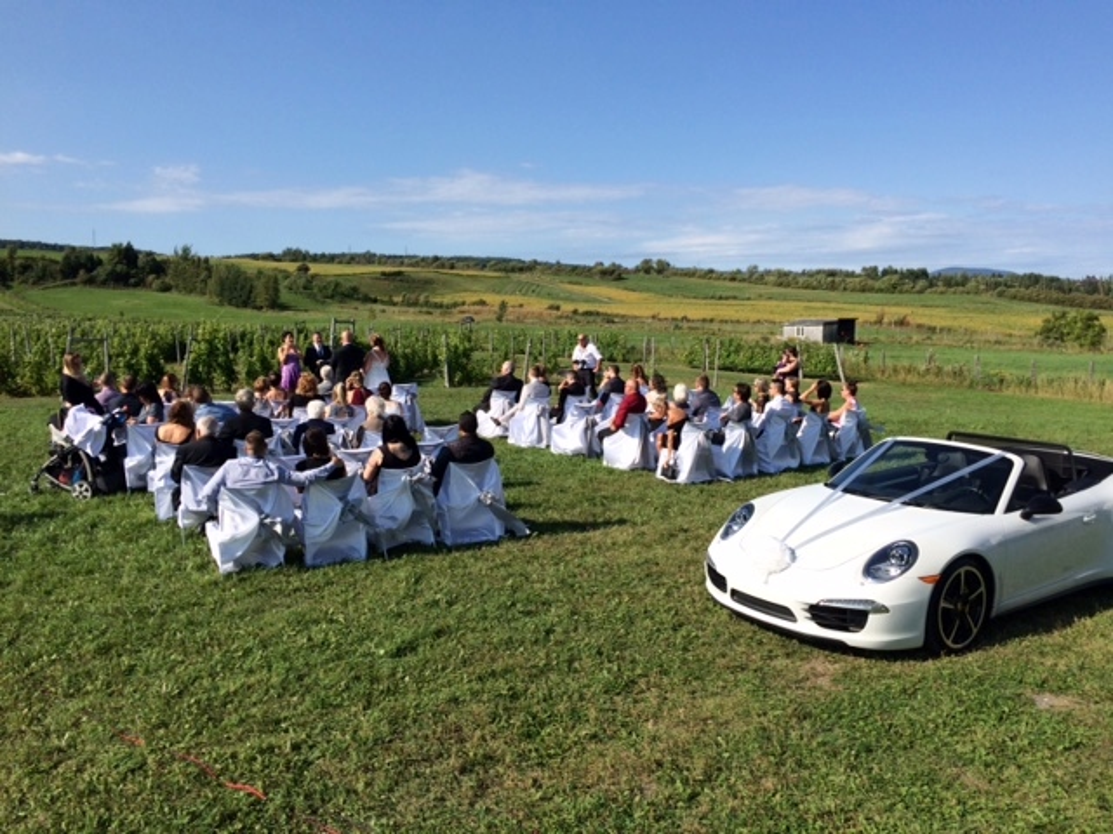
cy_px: 417
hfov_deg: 61.7
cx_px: 556
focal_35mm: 29
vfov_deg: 48.2
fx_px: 932
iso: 32
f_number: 2.2
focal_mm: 4.15
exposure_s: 1/1953
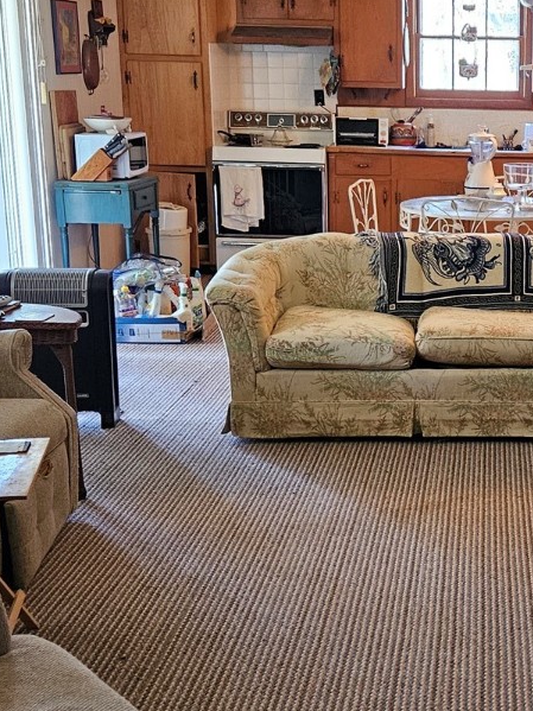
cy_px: 373
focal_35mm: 59
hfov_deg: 23.9
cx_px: 509
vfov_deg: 32.7
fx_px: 1212
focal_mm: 5.4
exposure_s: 1/30
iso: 500
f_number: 1.8
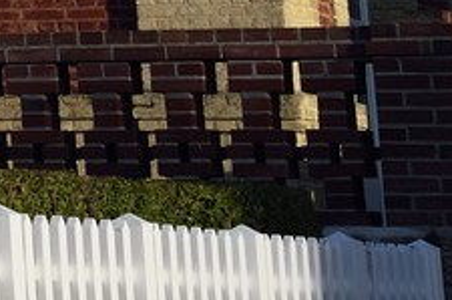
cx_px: -1147
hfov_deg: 5.5
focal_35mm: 342
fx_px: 4285
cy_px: -576
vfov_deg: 3.9
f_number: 10
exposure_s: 1/320
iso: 200
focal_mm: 48
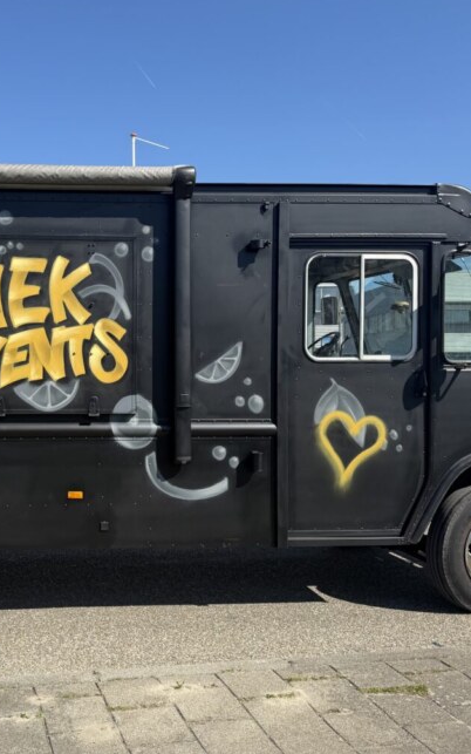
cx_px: 57
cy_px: 371
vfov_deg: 51.5
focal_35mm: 38
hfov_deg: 32.1
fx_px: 780
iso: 80
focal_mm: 6.76
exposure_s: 1/2703
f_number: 1.78
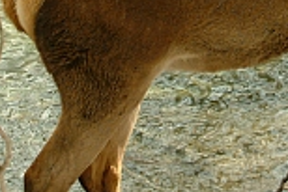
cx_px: 338
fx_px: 3275
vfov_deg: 3.4
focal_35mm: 409
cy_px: -67
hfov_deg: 5.0
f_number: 9.5
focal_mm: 70
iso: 400
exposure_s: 1/350
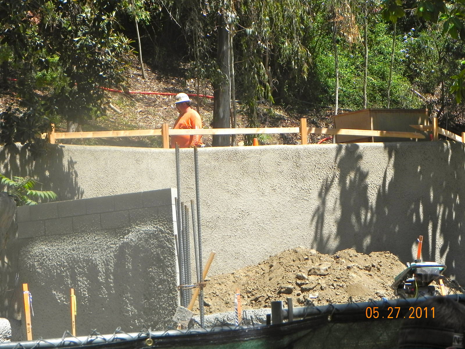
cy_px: 174
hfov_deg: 12.2
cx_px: 232
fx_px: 2176
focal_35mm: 162
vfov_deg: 9.2
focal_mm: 28.8
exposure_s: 1/358
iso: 160
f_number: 6.3
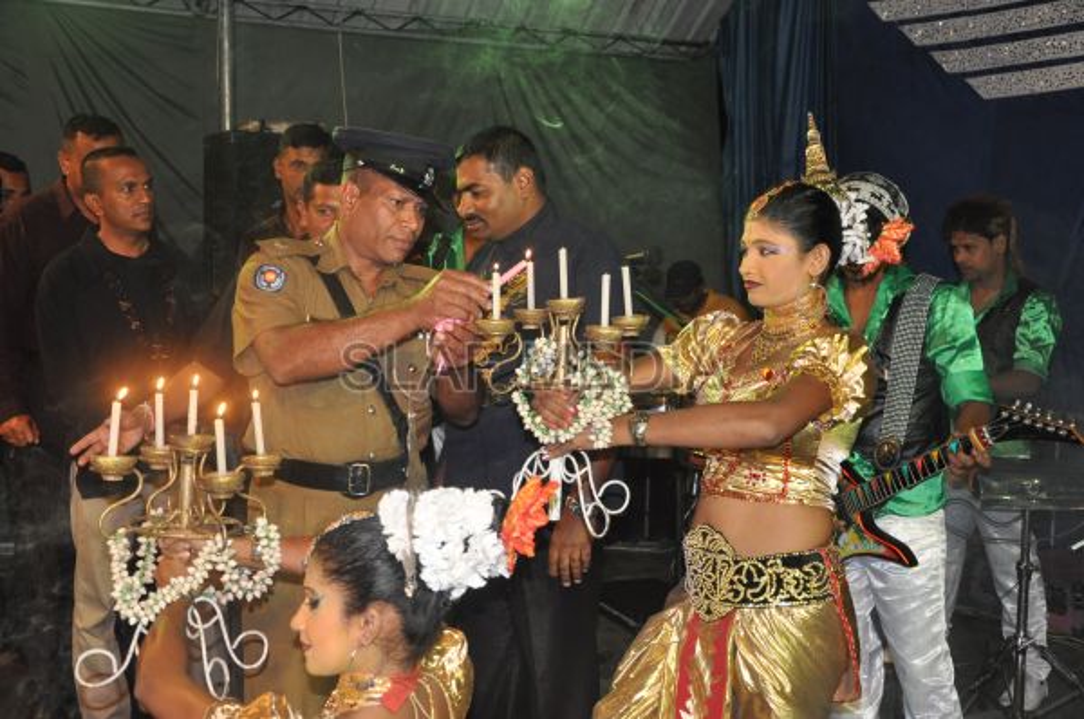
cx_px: 542
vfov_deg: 28.0
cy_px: 360
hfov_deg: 41.2
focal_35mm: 48
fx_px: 1443
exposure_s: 1/60
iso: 800
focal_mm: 32
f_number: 4.2
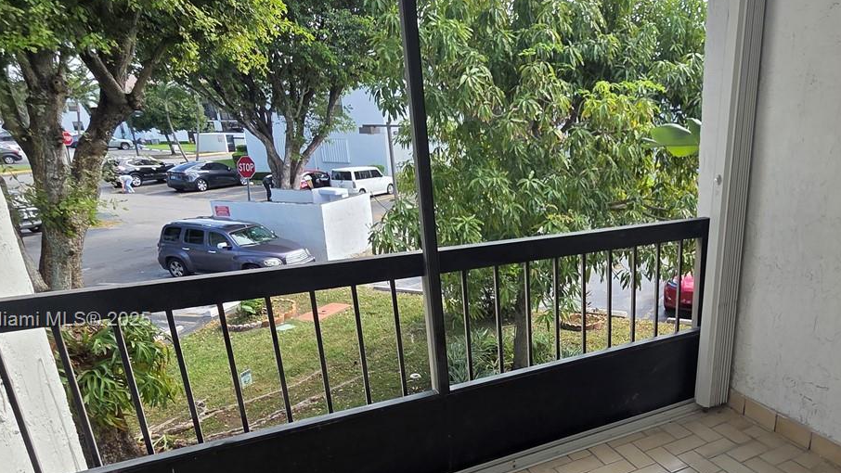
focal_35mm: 25
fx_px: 558
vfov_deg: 45.2
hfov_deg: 70.6
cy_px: 321
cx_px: 597
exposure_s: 1/571
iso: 50
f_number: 2.2
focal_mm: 2.2
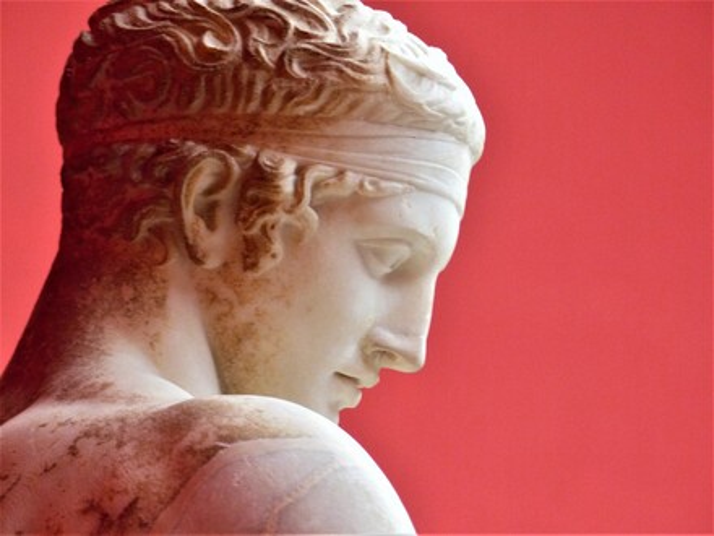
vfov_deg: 6.6
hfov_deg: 8.8
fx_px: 4641
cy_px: 268
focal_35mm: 225
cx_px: 357
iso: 400
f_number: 2.8
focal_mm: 40.4
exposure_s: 1/30
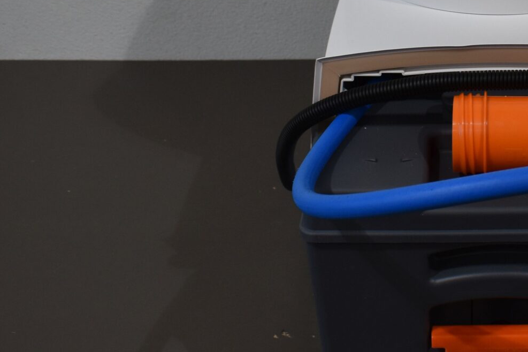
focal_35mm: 70
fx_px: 1027
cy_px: 55
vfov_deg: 19.2
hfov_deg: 27.6
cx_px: 496
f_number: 5
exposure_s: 1/250
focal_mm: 18
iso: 400
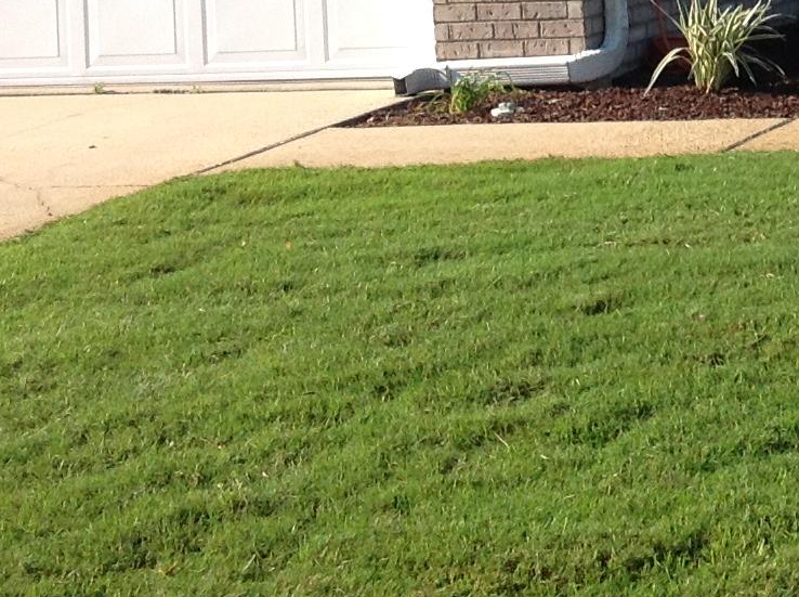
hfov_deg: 15.2
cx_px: 1065
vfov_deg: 11.7
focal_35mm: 123
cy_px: -196
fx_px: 2834
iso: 50
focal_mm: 4.28
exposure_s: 1/1314
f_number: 2.4
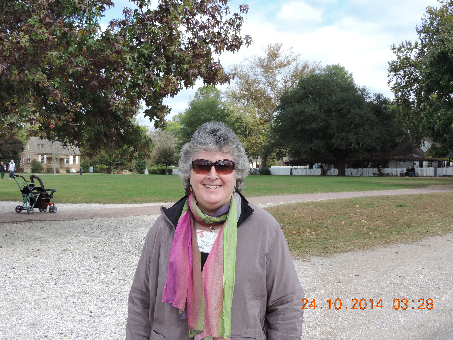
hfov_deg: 43.9
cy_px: 170
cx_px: 226
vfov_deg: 33.6
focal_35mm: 43
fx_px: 563
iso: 80
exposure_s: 1/400
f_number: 3.4
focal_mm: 7.6
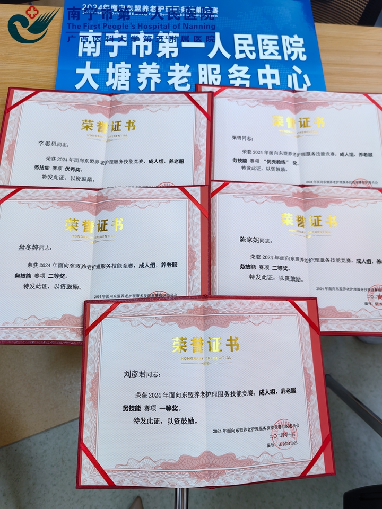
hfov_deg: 51.4
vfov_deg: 65.3
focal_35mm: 27
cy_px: 254
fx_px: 397
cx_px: 191
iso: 50
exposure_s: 1/120
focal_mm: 5.75
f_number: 1.4
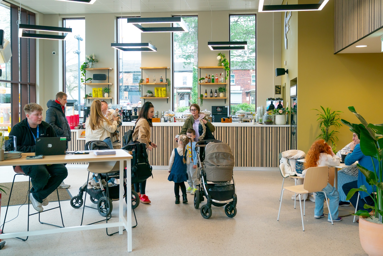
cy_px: 128
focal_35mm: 35
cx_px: 192
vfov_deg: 37.9
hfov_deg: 54.4
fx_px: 372
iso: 500
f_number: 4.5
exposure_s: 1/125
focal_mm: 35
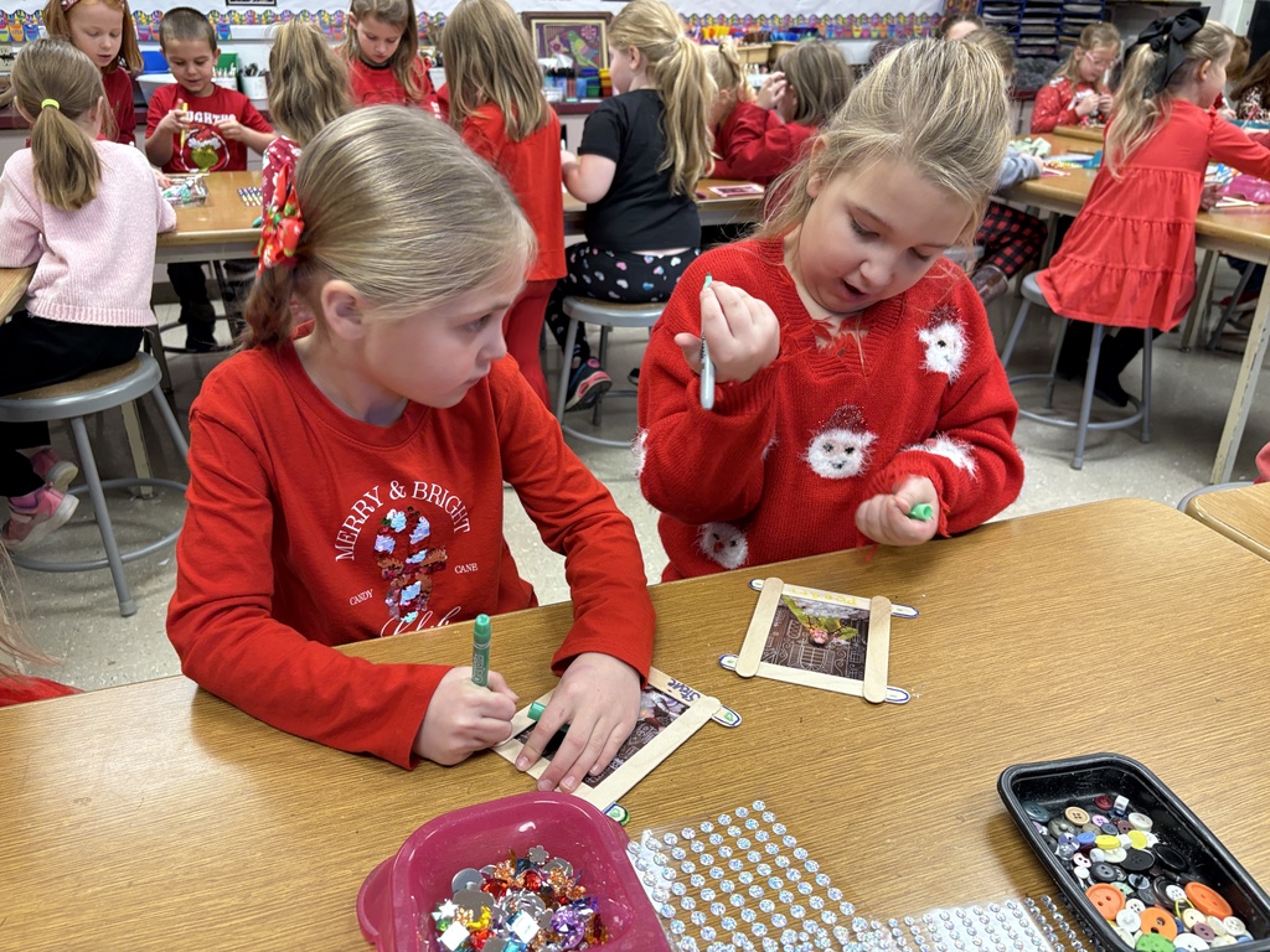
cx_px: 635
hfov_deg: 67.3
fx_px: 954
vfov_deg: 53.1
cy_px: 476
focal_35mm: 26
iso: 200
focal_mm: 5.96
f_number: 1.6
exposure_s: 1/60
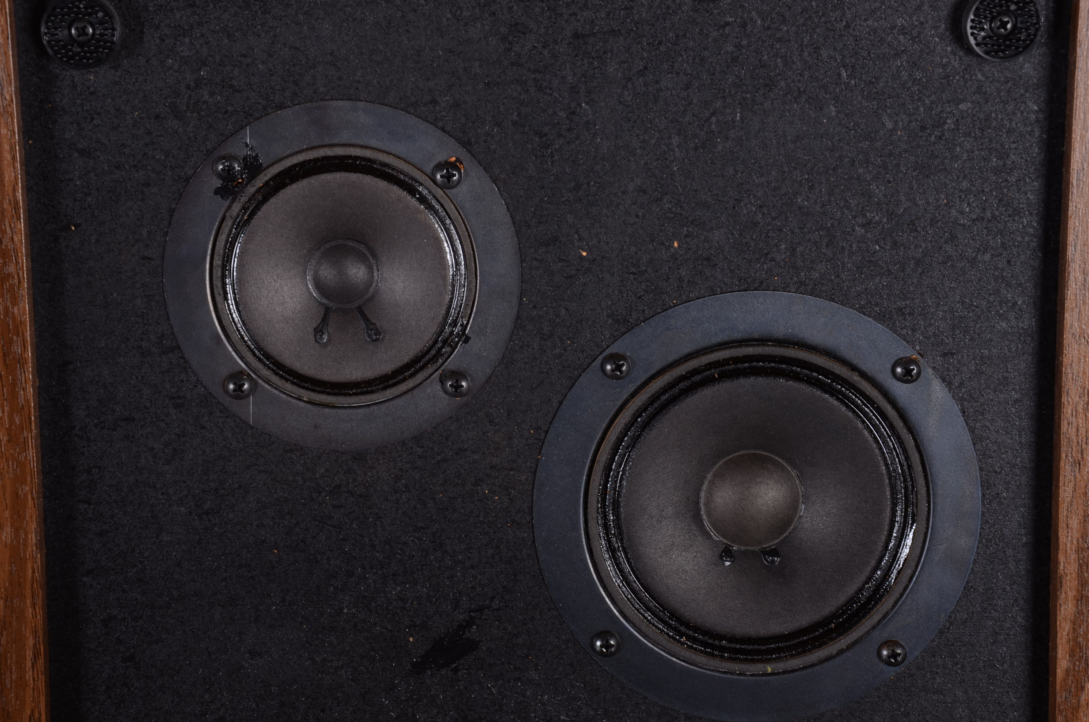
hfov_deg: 20.7
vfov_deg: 13.8
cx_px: 544
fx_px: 2989
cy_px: 361
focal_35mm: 99
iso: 160
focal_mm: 66
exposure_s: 1/100
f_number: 13
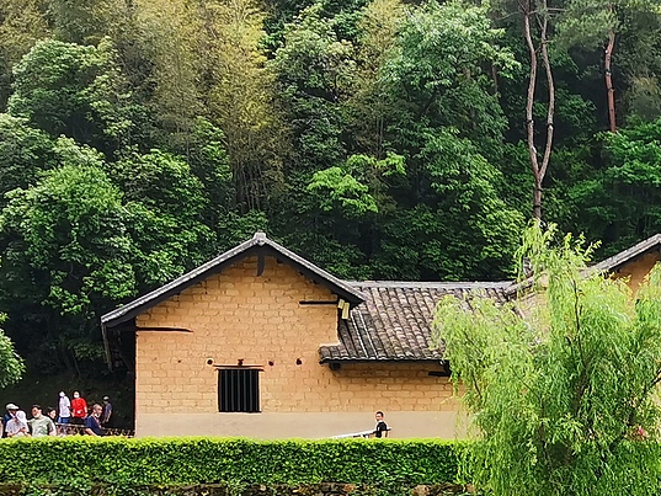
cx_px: 652
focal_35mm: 93
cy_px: 450
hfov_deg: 20.4
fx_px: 1776
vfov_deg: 15.7
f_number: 1.4
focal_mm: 4.66
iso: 50
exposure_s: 1/911
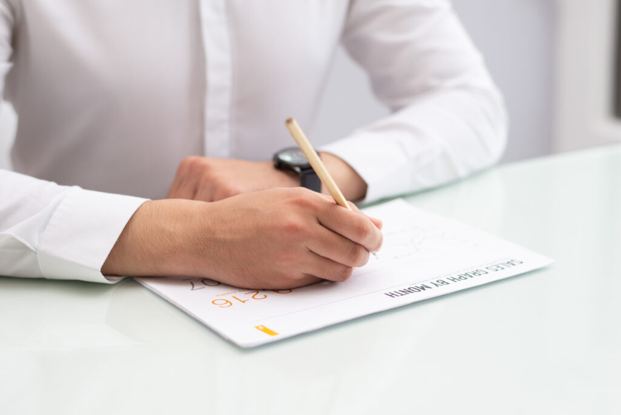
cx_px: 310
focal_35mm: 58
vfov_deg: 23.4
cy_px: 208
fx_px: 1001
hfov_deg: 34.5
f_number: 2.8
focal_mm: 58
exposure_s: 1/200
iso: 100
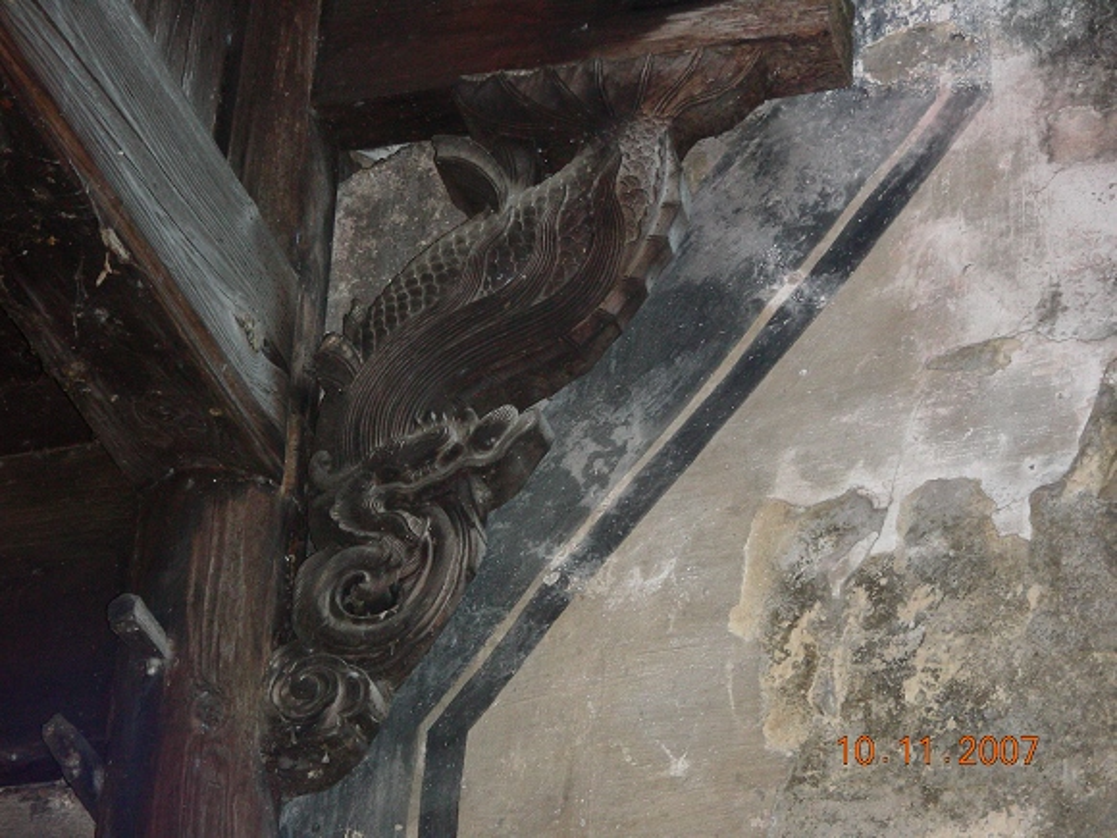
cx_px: 558
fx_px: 3646
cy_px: 419
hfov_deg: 17.4
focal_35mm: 113
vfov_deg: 13.1
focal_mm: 18.9
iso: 200
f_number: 3.5
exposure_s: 1/120
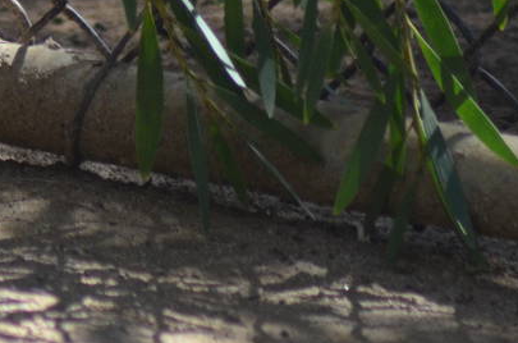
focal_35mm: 1303
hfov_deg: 1.6
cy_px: -133
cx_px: -233
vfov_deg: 1.0
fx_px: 18705
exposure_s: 1/800
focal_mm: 220
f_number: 4.8
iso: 800
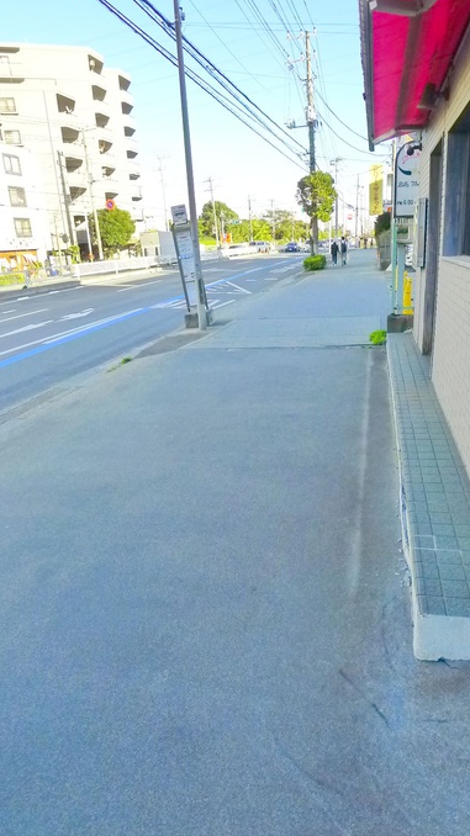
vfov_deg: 69.9
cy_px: 422
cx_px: 261
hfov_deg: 42.8
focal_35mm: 27
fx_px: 599
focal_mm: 5.1
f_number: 2.8
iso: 400
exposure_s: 1/400
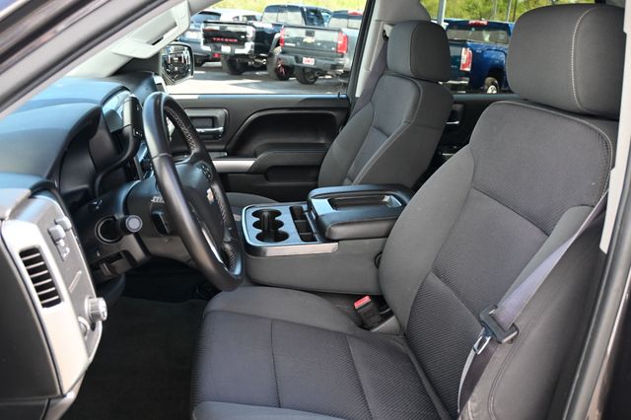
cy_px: 210
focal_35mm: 32
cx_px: 316
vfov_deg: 40.8
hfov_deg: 58.4
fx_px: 565
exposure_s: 1/125
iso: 450
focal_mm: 21.5
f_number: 4
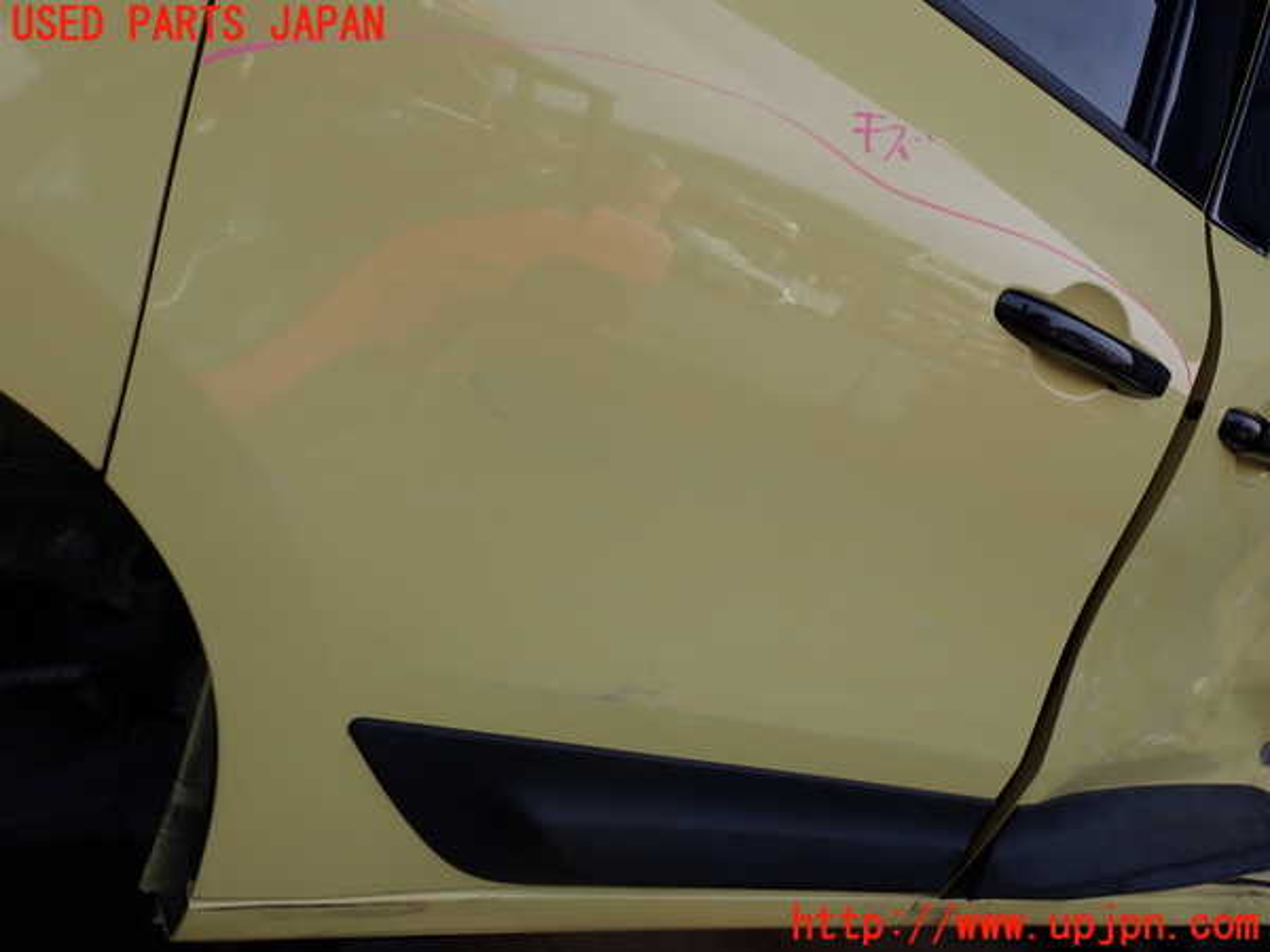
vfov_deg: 46.8
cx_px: 635
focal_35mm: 30
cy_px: 476
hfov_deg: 60.0
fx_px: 1101
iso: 100
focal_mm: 5.4
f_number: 3.2
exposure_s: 1/500
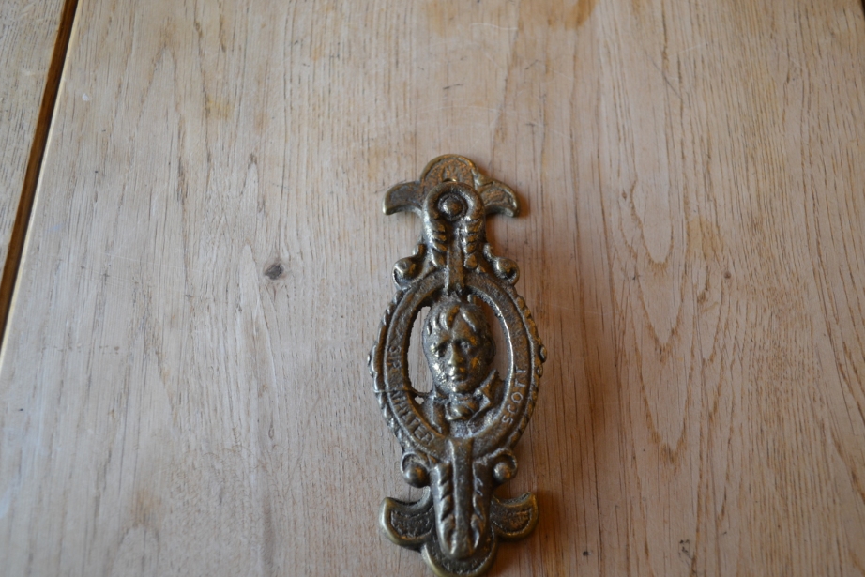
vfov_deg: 43.6
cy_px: 319
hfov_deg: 61.8
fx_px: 721
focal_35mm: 30
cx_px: 465
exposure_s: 1/80
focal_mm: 18
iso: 400
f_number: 4.5
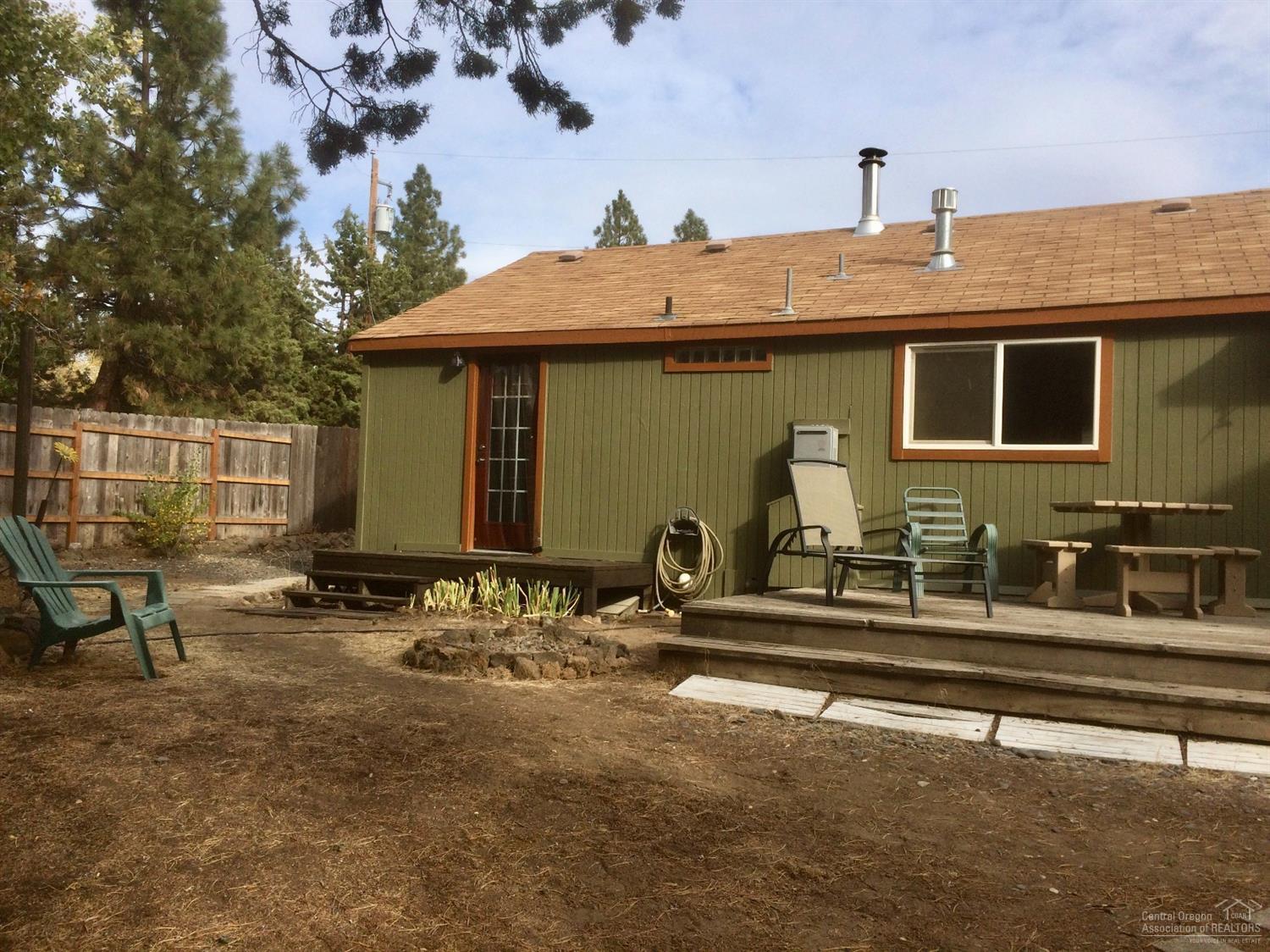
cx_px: 635
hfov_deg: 61.7
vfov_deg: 48.2
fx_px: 1064
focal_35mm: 29
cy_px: 476
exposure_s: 1/1642
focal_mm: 4.15
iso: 32
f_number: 2.2
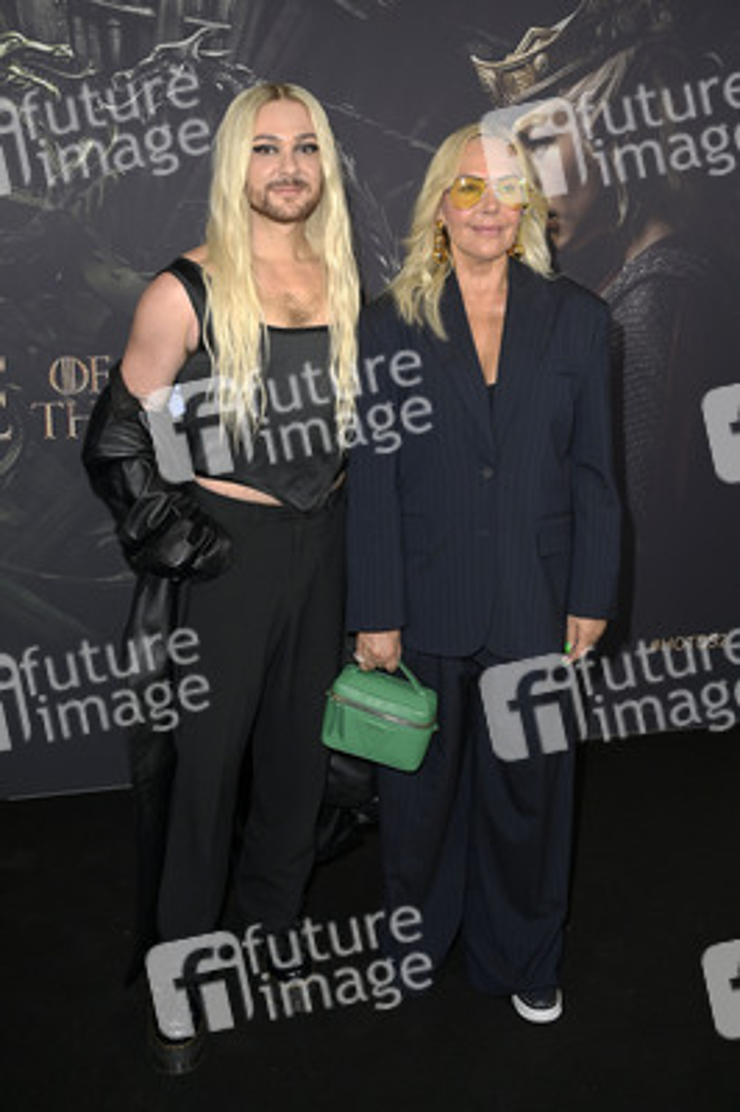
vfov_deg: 54.5
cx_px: 370
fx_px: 1081
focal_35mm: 35
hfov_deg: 37.8
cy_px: 556
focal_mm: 35
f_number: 5.6
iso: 800
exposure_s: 1/250
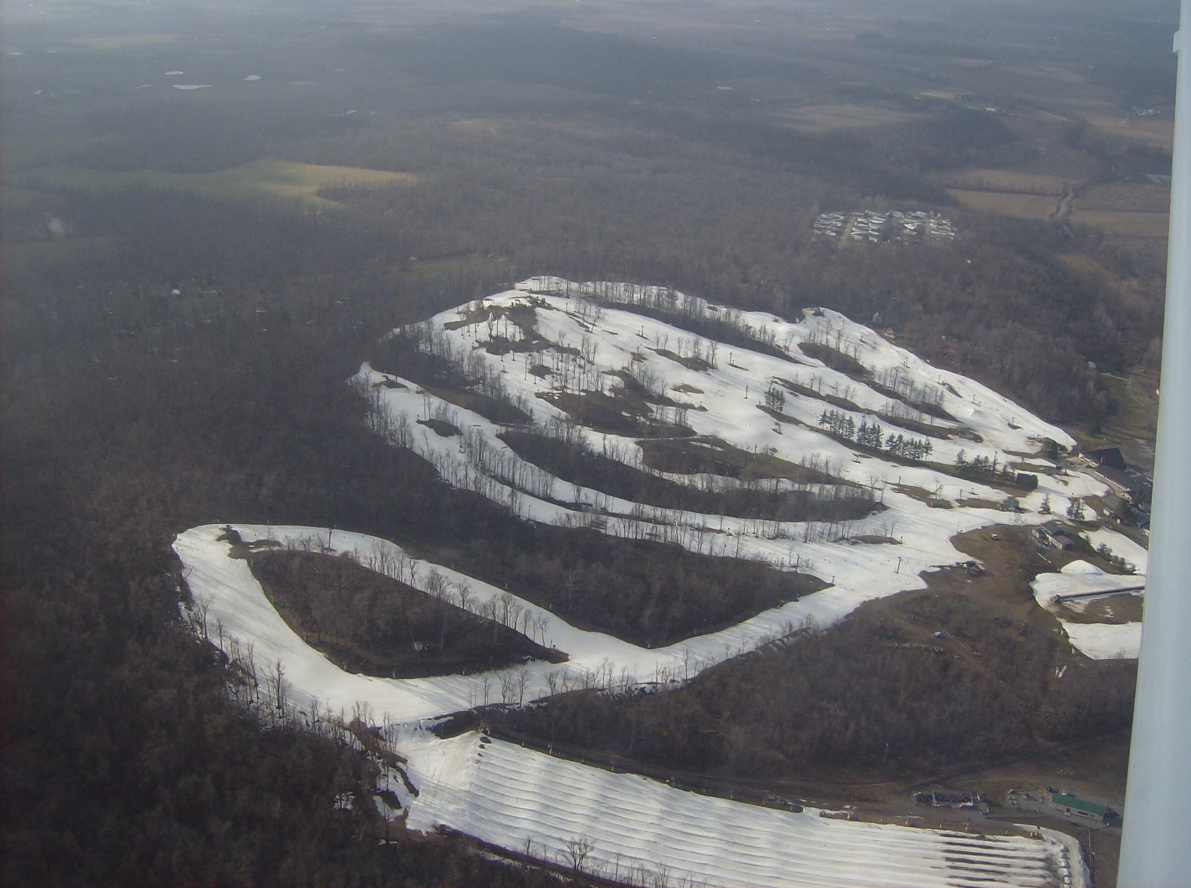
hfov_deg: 51.5
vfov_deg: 39.5
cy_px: 444
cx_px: 596
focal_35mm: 36
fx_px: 1236
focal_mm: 6
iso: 100
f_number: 4.7
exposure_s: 1/774
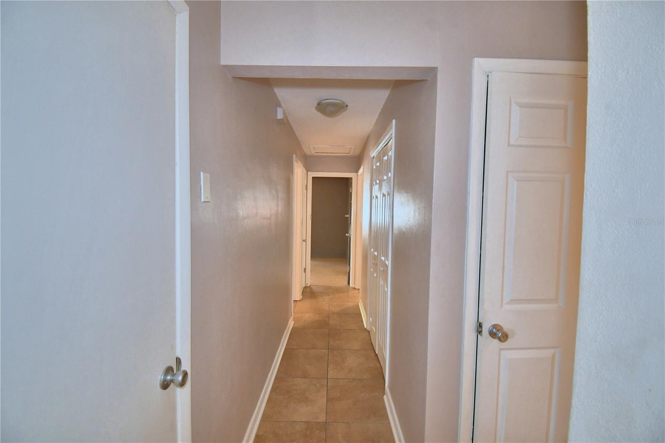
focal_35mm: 15
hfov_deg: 100.4
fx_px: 277
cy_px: 222
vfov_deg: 77.3
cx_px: 332
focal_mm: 10
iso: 1250
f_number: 4.5
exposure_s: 1/30
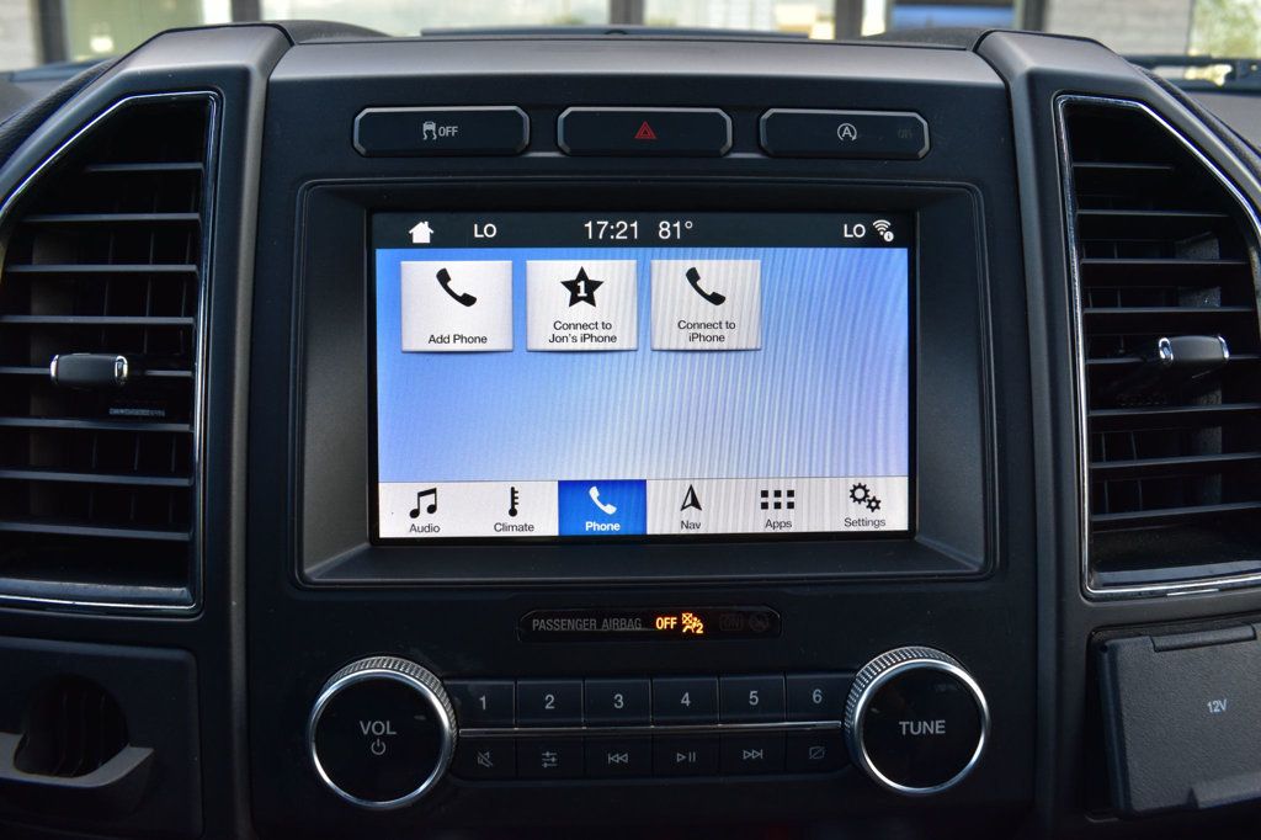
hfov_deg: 59.5
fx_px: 1103
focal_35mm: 32
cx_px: 630
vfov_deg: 41.7
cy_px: 420
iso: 400
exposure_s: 1/60
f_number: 8
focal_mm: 21
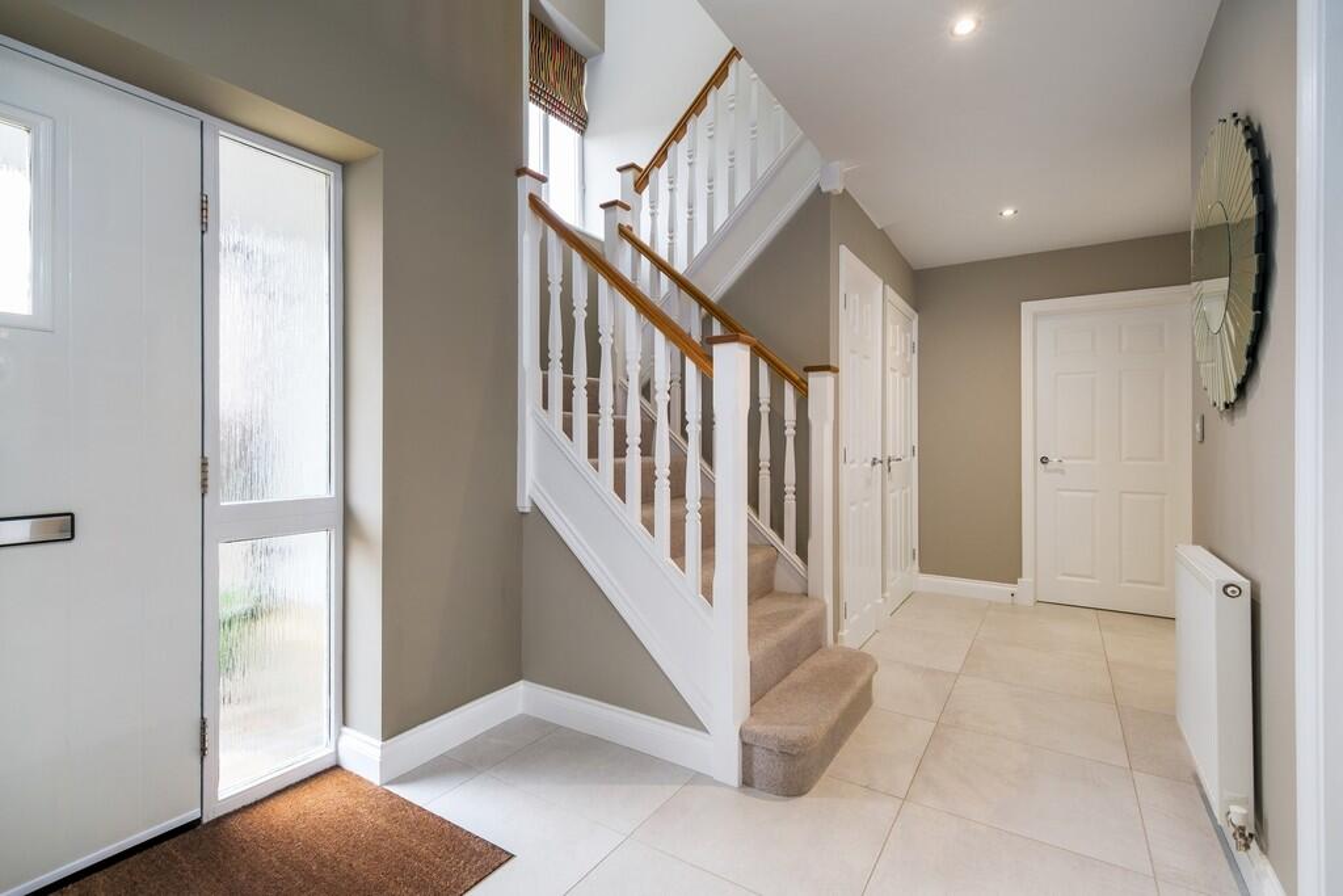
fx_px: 560
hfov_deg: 100.4
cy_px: 448
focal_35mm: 15
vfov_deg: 77.3
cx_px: 672
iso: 160
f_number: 7.1
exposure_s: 1/8
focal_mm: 10.3
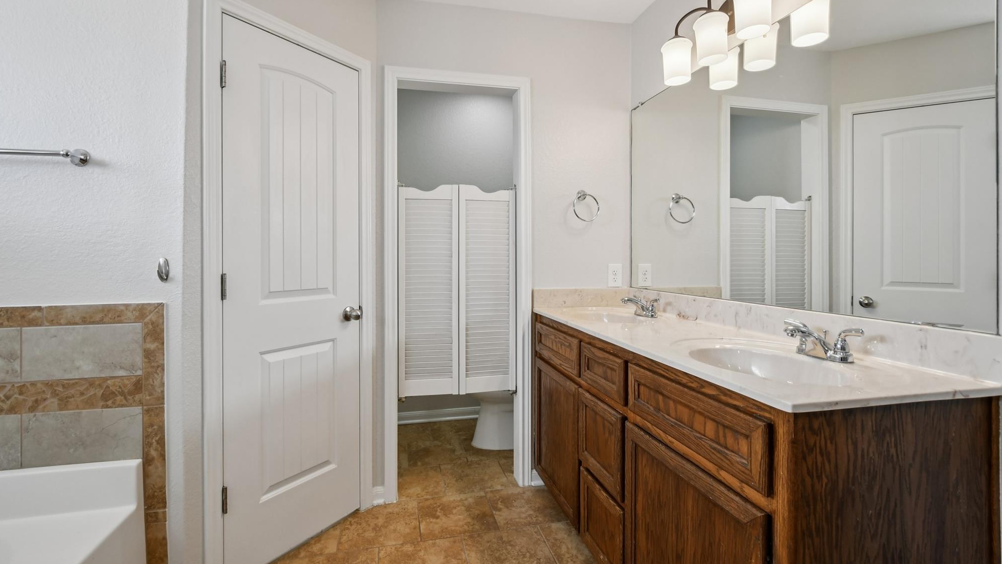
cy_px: 235
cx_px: 497
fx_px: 425
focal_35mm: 16
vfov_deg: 66.6
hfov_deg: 99.4
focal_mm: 10
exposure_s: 1/80
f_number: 8
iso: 400
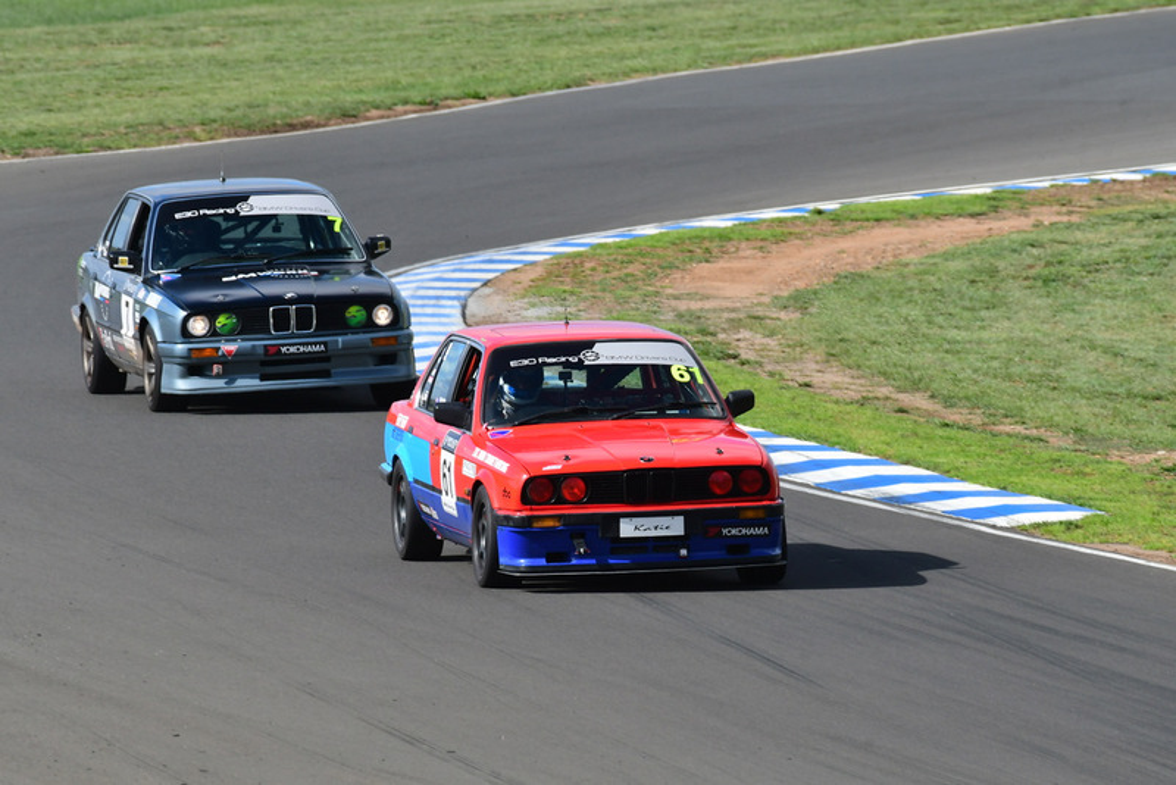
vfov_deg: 1.8
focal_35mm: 750
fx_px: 24508
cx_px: 588
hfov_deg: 2.7
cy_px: 392
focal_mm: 500
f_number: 11
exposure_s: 1/640
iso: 500
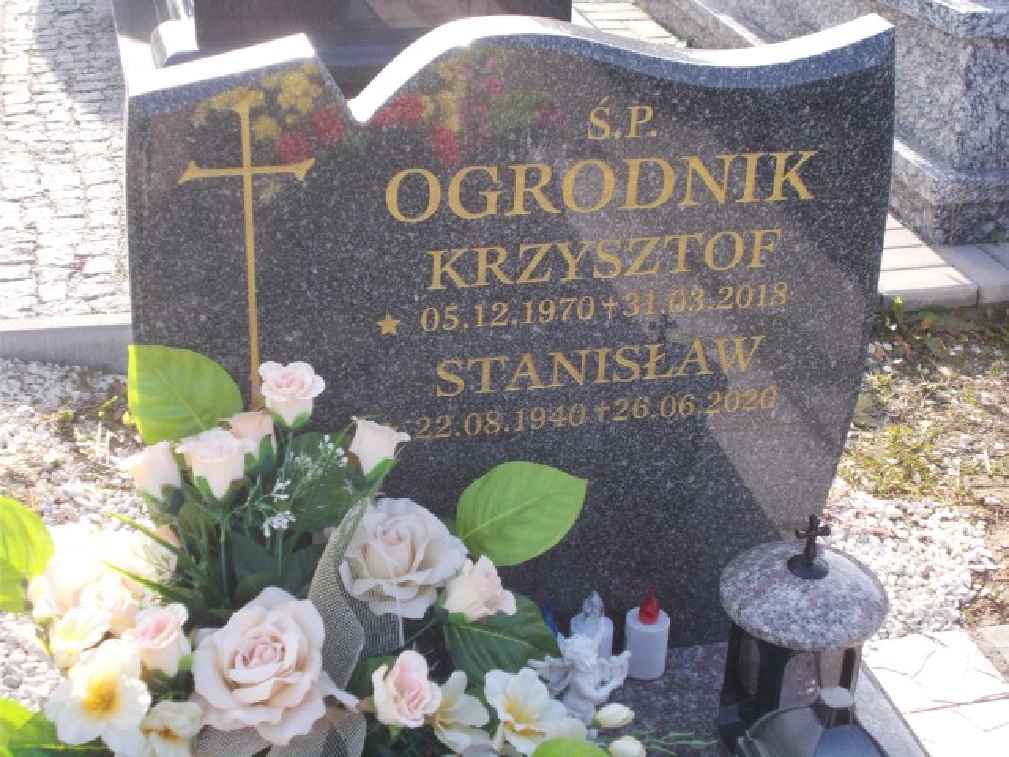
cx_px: 504
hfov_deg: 33.2
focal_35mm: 58
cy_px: 378
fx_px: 1691
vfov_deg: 25.2
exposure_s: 1/100
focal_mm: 10.3
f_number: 4.9
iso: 80
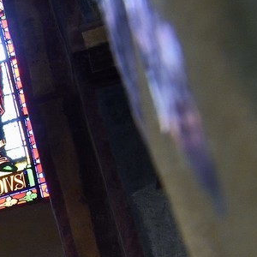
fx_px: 1218
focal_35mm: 145
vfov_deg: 11.4
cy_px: 433
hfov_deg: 10.0
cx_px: -419
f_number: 8
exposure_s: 1/3.33
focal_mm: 32
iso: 1600
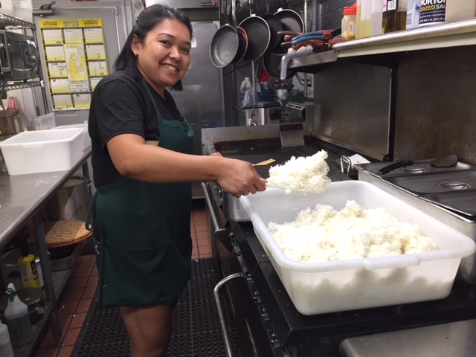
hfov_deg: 61.7
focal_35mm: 29
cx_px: 238
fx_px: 399
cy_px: 178
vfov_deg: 48.2
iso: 50
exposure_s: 1/30
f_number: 2.2
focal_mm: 4.15
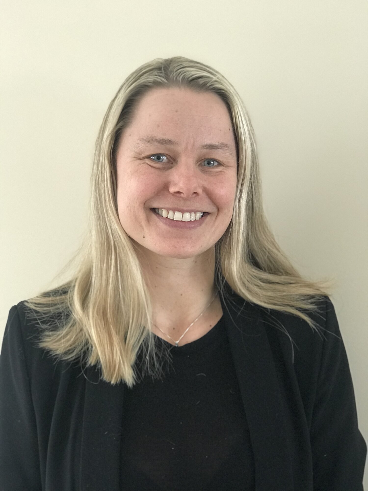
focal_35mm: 57
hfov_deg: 25.7
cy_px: 246
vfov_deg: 33.8
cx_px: 184
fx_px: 808
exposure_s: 1/50
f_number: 2.8
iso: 250
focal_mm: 6.6
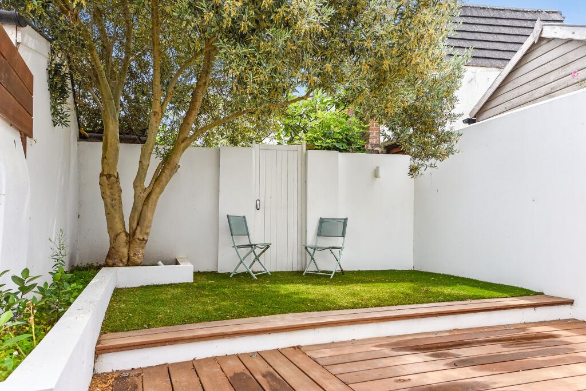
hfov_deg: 73.7
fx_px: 391
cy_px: 196
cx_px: 293
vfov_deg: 53.2
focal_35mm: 24
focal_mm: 24
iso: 400
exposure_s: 1/500
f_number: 8
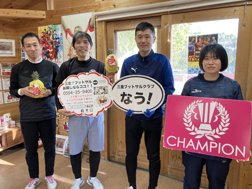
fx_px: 204
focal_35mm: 28
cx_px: 126
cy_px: 94
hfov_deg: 63.4
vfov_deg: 49.7
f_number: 1.8
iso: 64
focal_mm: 3.99
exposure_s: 1/60
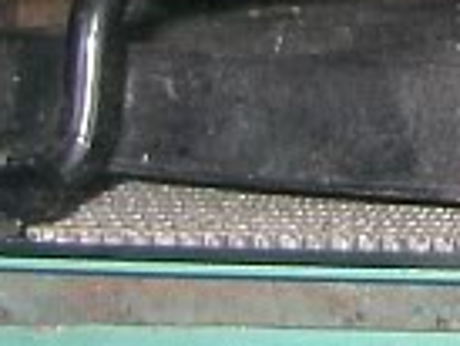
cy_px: -806
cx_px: 1215
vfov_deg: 4.9
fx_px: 3764
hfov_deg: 6.5
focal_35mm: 283
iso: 200
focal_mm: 6.3
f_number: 3.3
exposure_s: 1/40
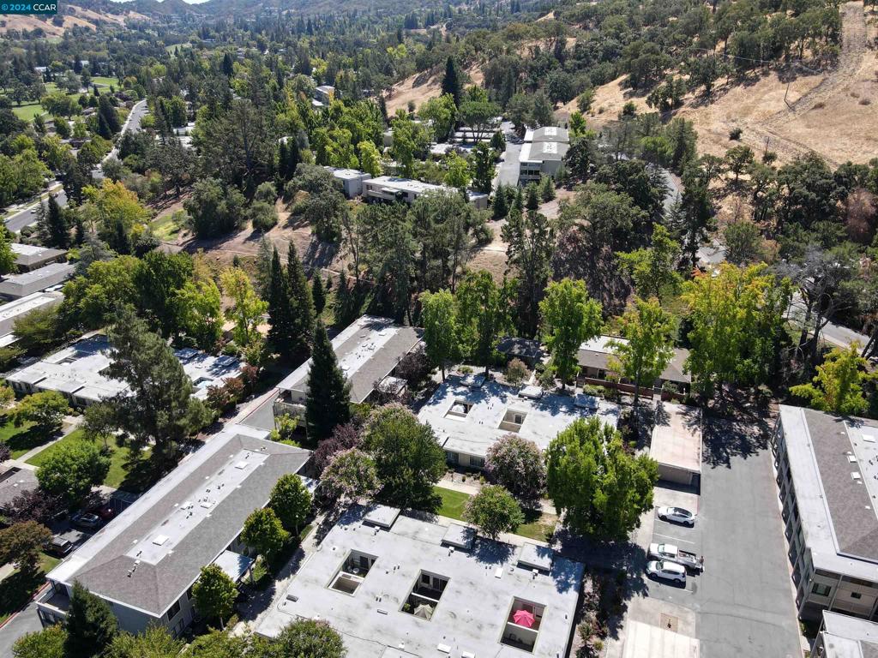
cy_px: 329
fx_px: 609
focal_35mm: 24
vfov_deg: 56.8
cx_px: 439
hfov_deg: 71.6
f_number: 2.8
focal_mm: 4.5
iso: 110
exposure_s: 1/400
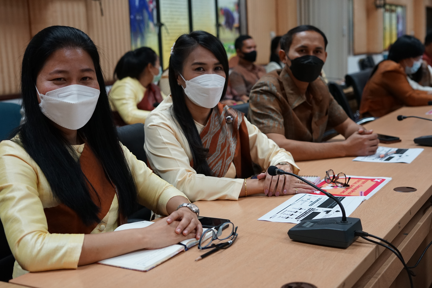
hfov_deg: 39.6
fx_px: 600
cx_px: 216
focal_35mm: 50
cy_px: 144
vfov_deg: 27.0
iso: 2000
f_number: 4
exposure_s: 1/160
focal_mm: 50
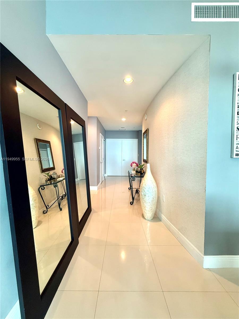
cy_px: 160
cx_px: 120
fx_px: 129
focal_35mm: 14
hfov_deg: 85.7
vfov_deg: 102.1
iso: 250
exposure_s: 1/60
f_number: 2.2
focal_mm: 2.22
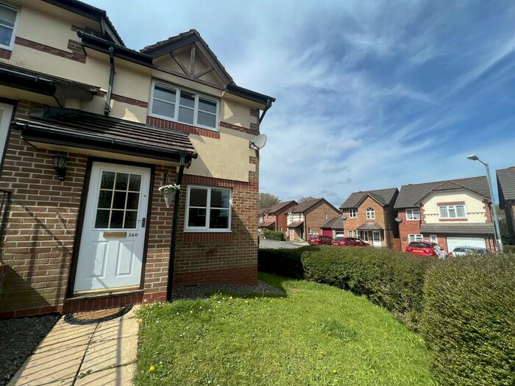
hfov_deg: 106.2
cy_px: 193
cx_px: 258
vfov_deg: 89.9
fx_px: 193
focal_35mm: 13
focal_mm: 1.57
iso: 32
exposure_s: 1/2370
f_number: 1.8
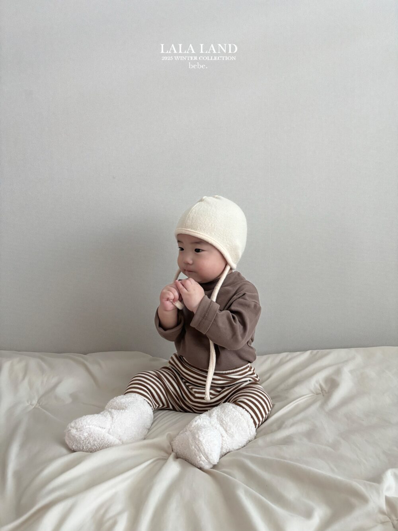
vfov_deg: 67.3
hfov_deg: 53.1
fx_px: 399
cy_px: 266
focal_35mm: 26
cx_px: 199
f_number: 1.6
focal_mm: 5.96
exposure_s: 1/60
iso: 250
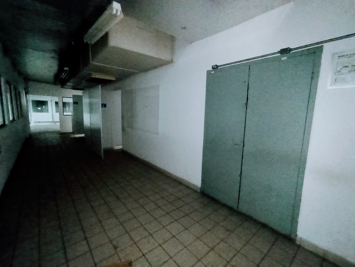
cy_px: 134
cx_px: 178
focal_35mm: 16
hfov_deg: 94.5
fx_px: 164
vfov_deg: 78.1
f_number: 2.2
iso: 1600
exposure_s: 1/15
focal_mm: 1.65
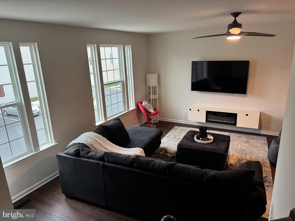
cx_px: 148
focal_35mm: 24
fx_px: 205
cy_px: 110
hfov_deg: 71.6
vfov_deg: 56.8
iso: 320
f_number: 1.78
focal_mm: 6.76
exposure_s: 1/60
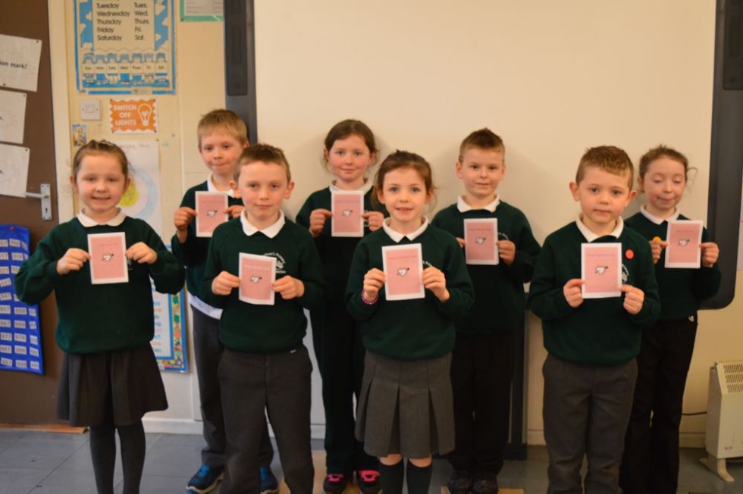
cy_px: 247
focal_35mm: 38
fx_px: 773
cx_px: 372
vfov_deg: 35.4
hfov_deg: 51.3
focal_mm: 25
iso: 720
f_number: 4
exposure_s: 1/60
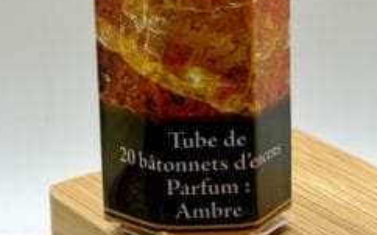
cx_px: 104
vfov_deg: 8.6
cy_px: 72
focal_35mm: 152
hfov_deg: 13.7
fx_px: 1561
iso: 25
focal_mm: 5.96
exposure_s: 1/135
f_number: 1.6
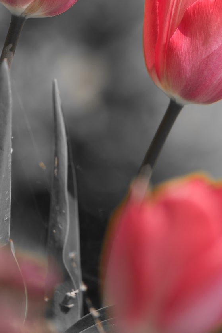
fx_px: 5286
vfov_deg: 3.6
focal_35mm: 572
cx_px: 165
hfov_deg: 2.4
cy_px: 40
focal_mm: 300
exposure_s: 1/1600
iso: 100
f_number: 3.5
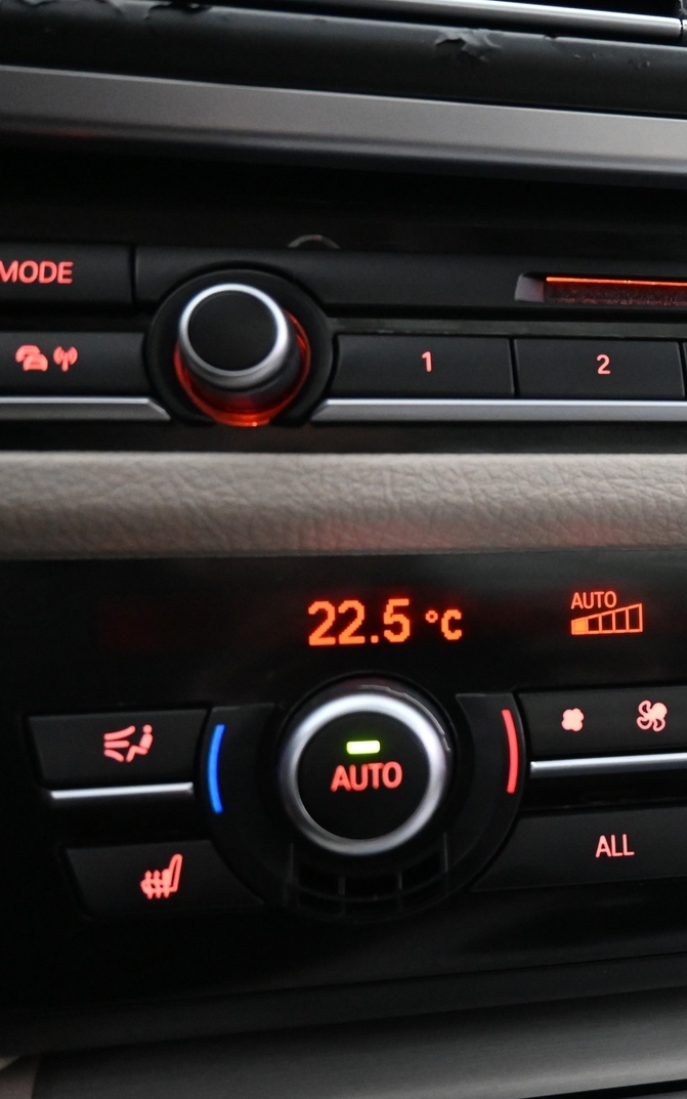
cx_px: 706
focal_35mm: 40
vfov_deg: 48.9
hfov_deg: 29.4
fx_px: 1209
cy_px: 552
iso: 4500
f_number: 3.5
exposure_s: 1/30
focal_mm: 17.5
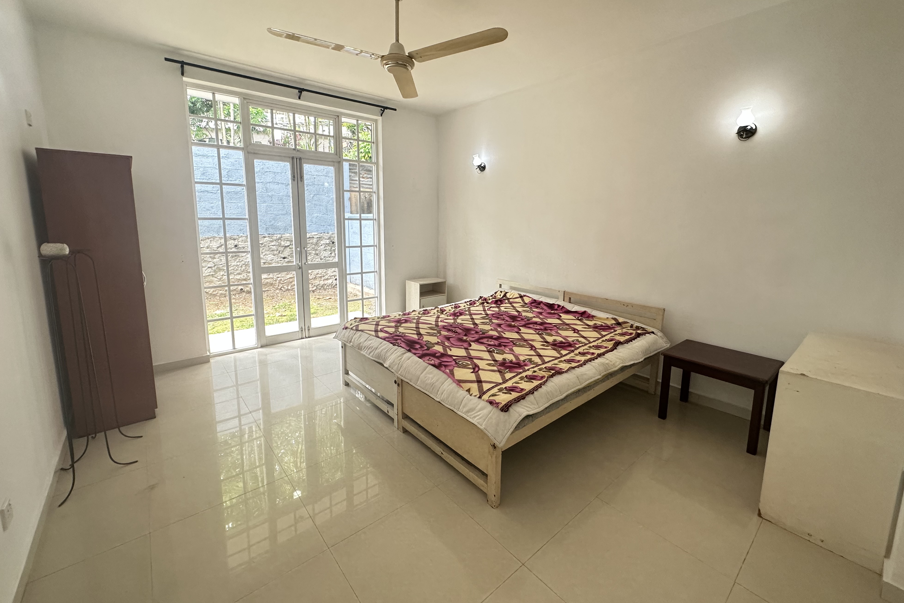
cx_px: 455
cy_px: 272
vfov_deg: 77.1
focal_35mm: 15
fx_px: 377
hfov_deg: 100.4
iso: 160
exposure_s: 1/100
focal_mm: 2.22
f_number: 2.2
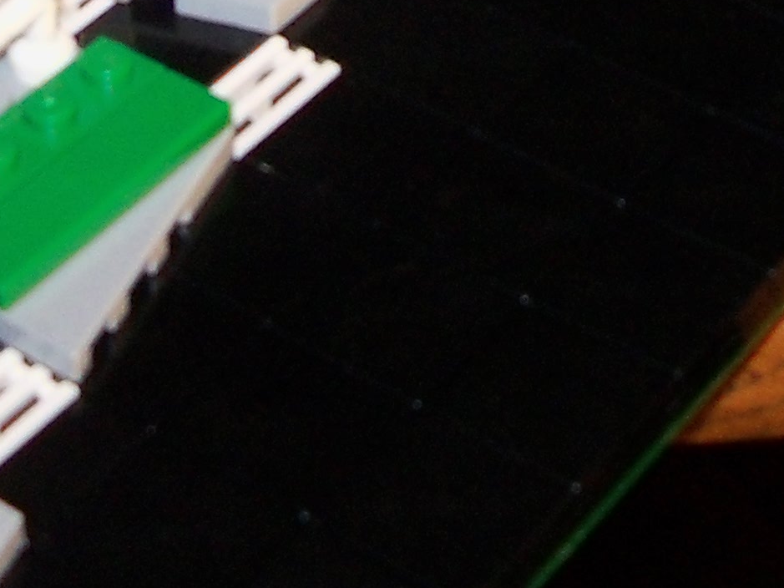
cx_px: 407
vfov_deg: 10.5
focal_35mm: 136
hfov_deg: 14.5
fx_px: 3080
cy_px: -350
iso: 200
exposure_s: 1/30
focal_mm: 6.2
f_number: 3.5
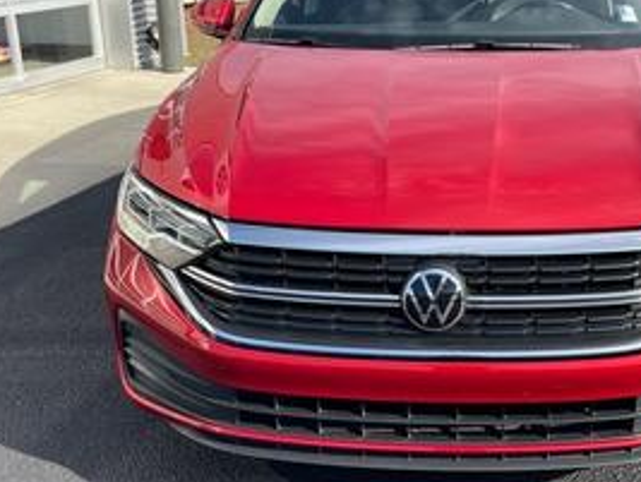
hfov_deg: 38.3
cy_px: 170
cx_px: 437
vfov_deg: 29.6
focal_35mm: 49
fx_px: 909
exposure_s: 1/1821
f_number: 1.6
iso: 32
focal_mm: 5.1
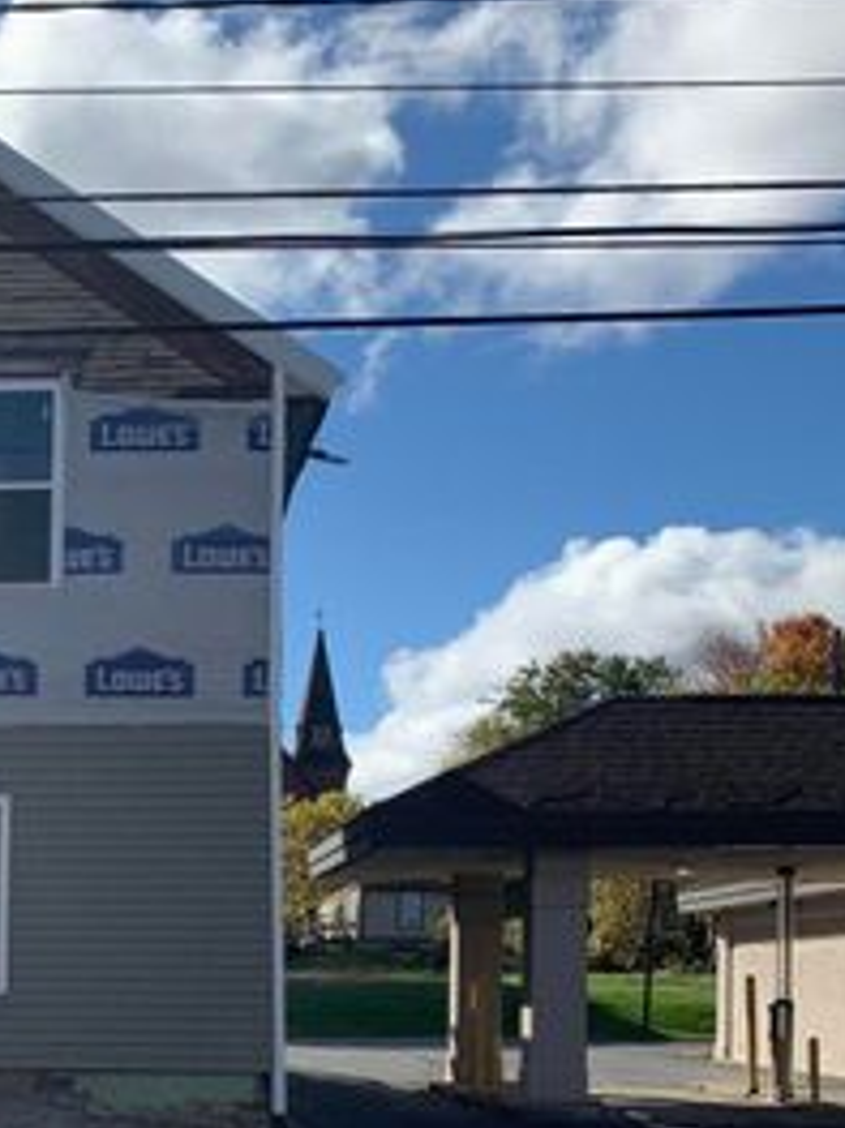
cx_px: -116
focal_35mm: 66
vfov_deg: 28.2
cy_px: 1031
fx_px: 2150
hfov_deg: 21.0
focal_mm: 4.25
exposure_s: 1/3401
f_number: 1.8
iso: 25
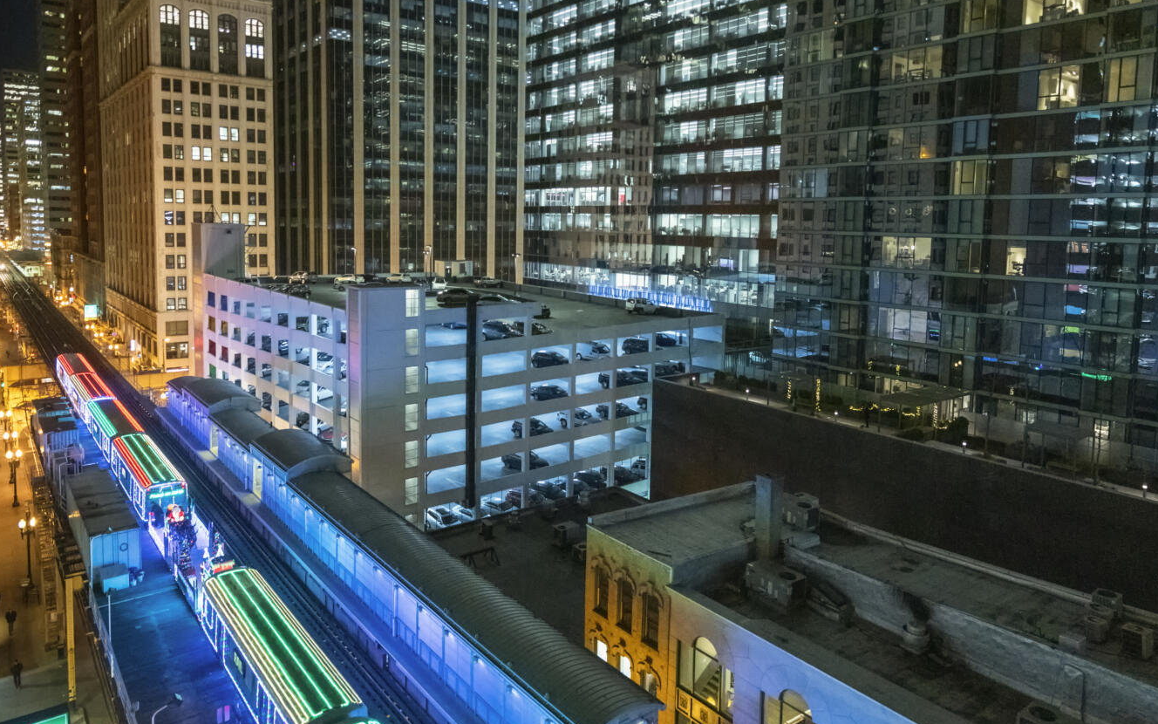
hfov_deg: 79.7
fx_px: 694
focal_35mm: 22
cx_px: 577
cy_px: 441
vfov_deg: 54.6
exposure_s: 1/125
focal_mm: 14
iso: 4000
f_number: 2.8
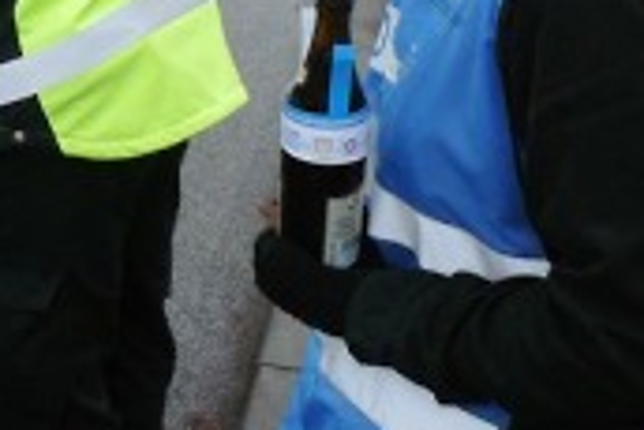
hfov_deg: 22.5
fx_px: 1558
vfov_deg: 15.5
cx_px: 11
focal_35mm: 87
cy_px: 0
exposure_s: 1/160
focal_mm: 6
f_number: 2.8
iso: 200
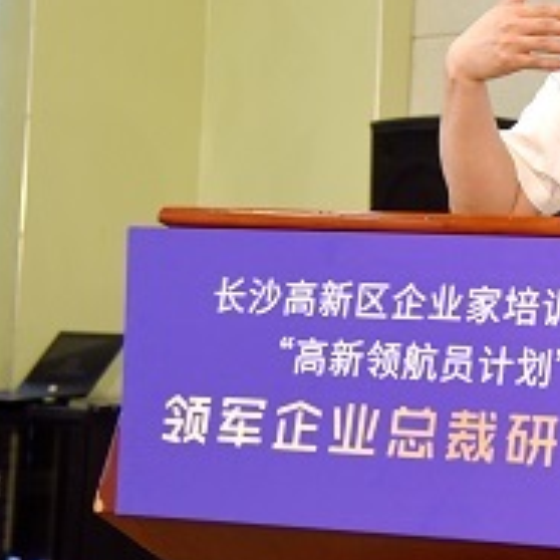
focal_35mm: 126
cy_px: 197
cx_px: 759
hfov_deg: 13.3
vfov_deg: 13.8
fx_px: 2306
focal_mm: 50
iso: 1100
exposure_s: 1/60
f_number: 4
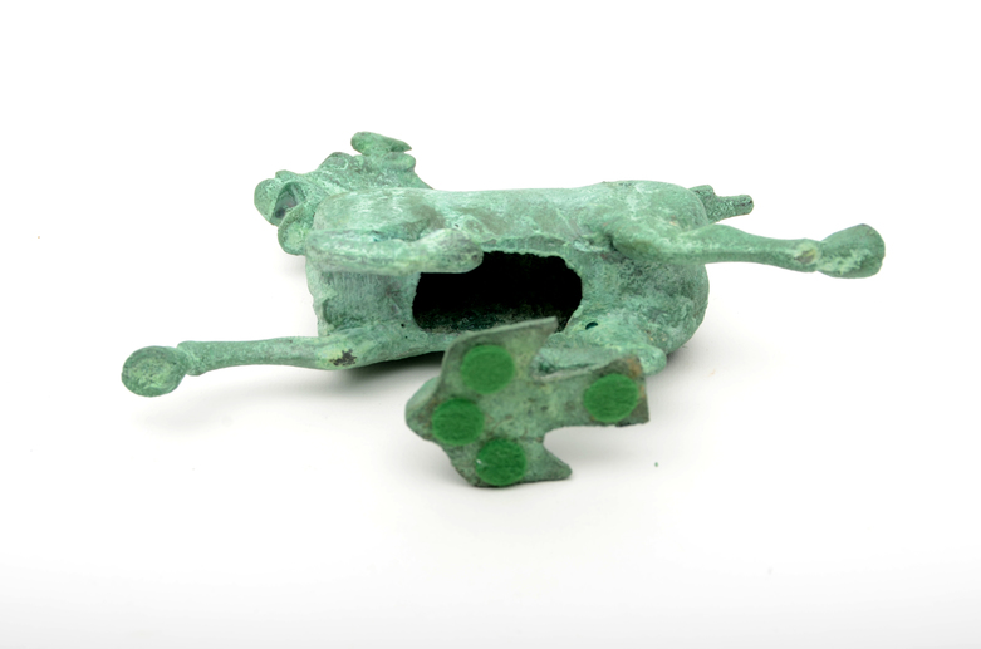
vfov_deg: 13.0
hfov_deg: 19.5
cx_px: 490
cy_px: 324
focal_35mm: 105
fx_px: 2855
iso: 100
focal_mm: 70
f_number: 13
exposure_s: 1/250
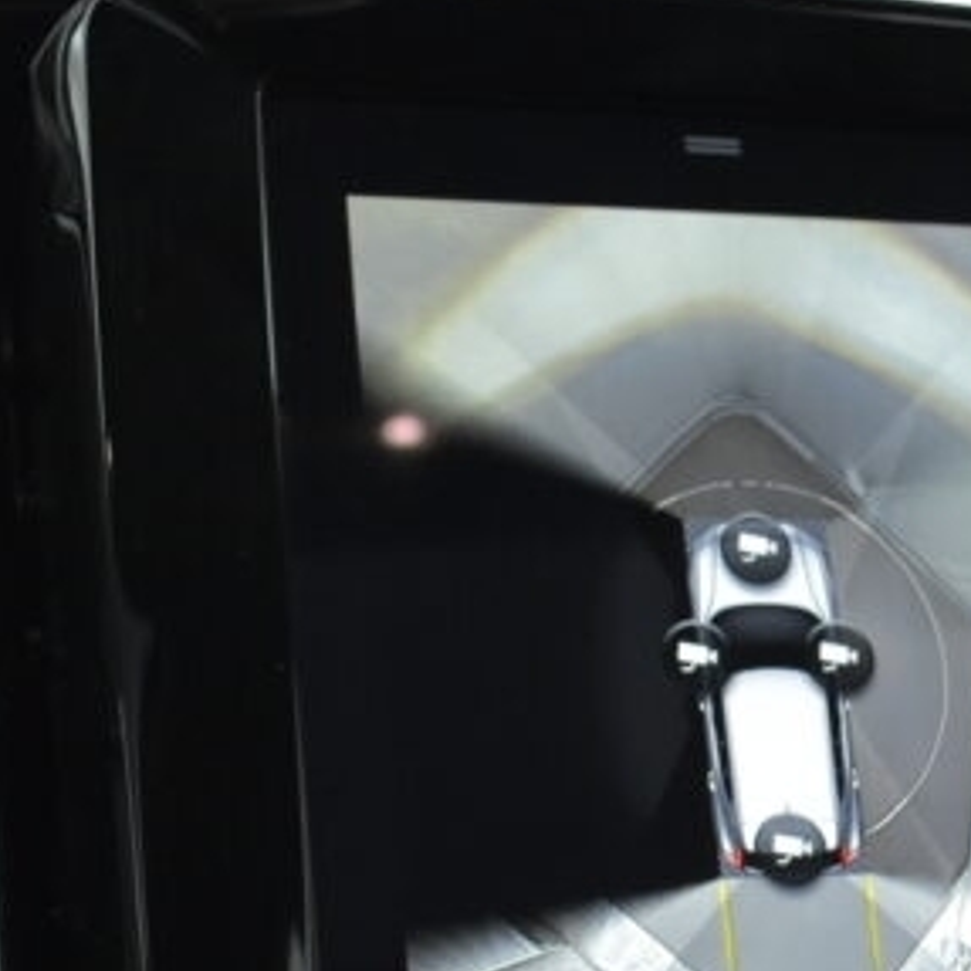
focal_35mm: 91
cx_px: 744
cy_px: 842
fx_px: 2888
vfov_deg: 18.8
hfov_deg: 18.9
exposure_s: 1/100
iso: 1600
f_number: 3.8
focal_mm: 20
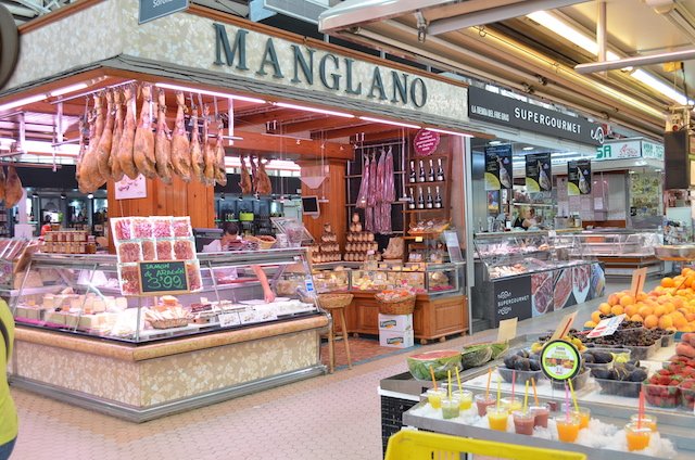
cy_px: 230
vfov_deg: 36.7
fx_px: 694
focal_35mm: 36
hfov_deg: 53.2
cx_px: 348
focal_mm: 24
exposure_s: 1/60
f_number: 5.6
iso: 800
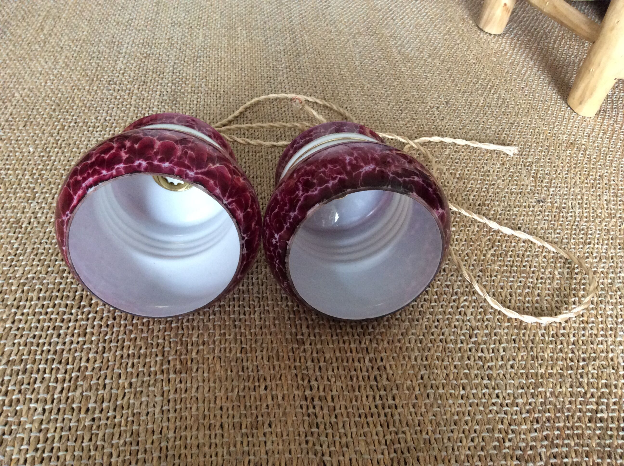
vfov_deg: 44.1
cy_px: 233
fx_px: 576
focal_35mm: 32
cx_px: 312
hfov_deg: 56.9
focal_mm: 3.3
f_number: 2.4
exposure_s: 1/25
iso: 160
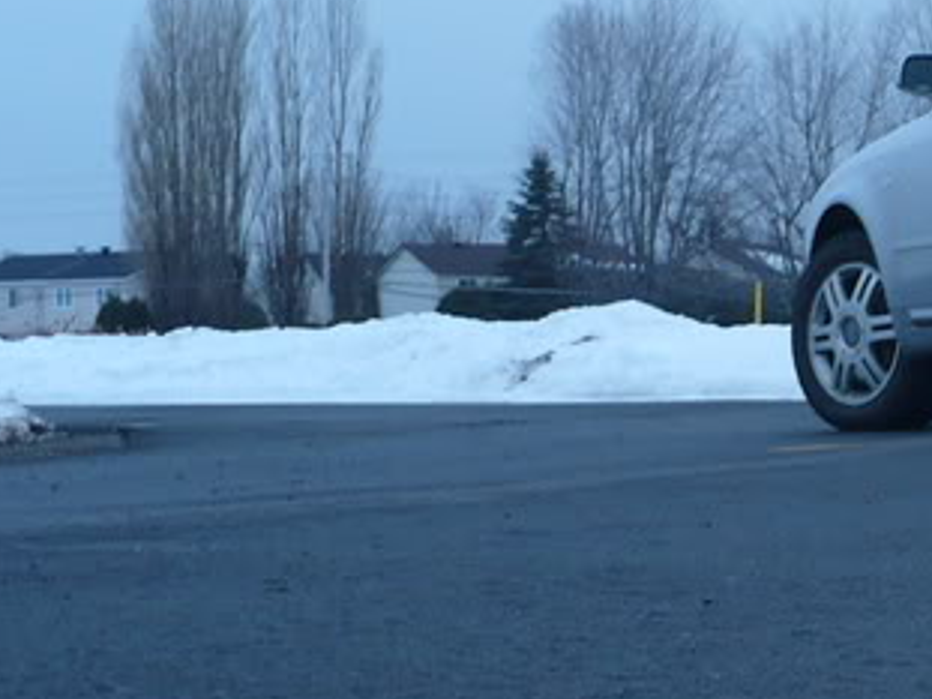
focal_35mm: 122
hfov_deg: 15.0
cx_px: 1391
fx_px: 3283
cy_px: 480
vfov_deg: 12.1
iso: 100
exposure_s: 1/30
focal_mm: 6.1
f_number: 2.8
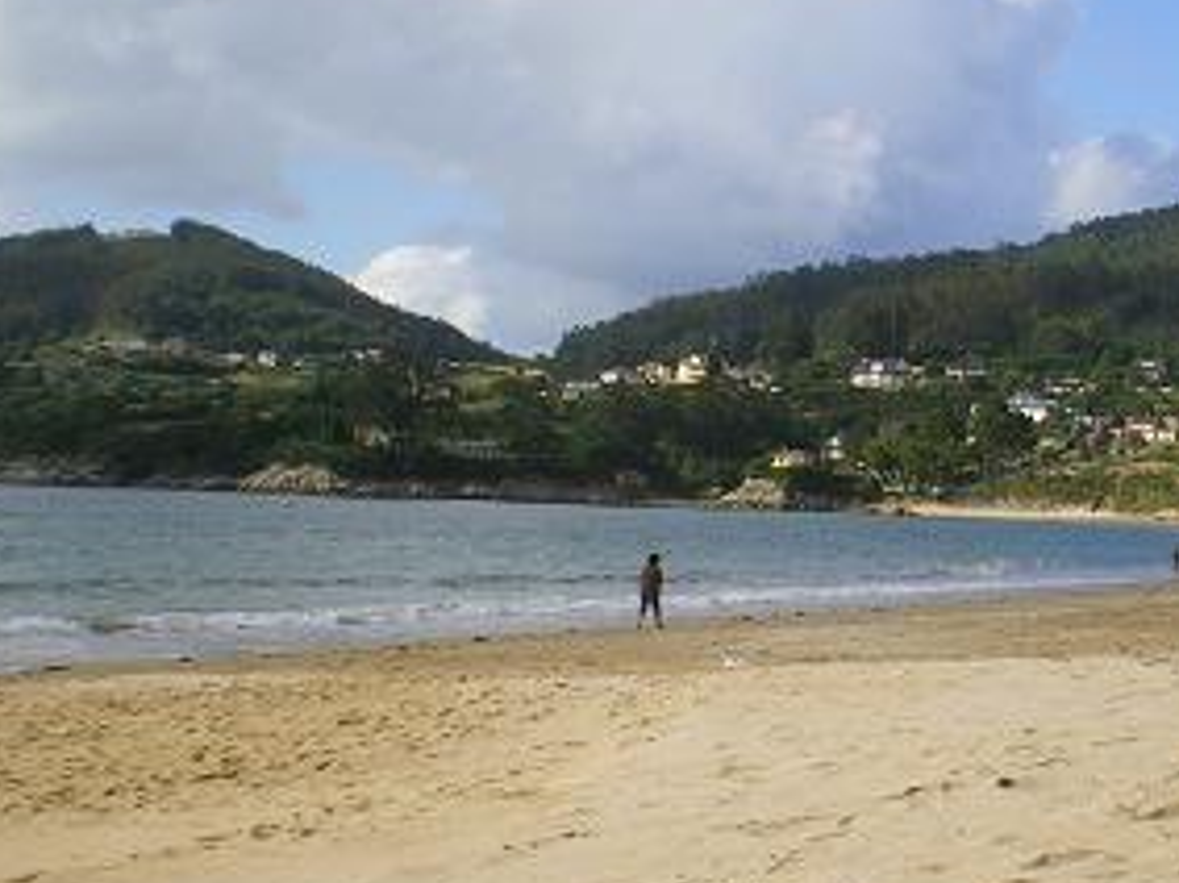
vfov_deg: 20.6
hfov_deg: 27.1
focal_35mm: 71
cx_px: 871
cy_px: 633
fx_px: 2417
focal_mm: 6.3
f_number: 4.6
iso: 64
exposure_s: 1/400
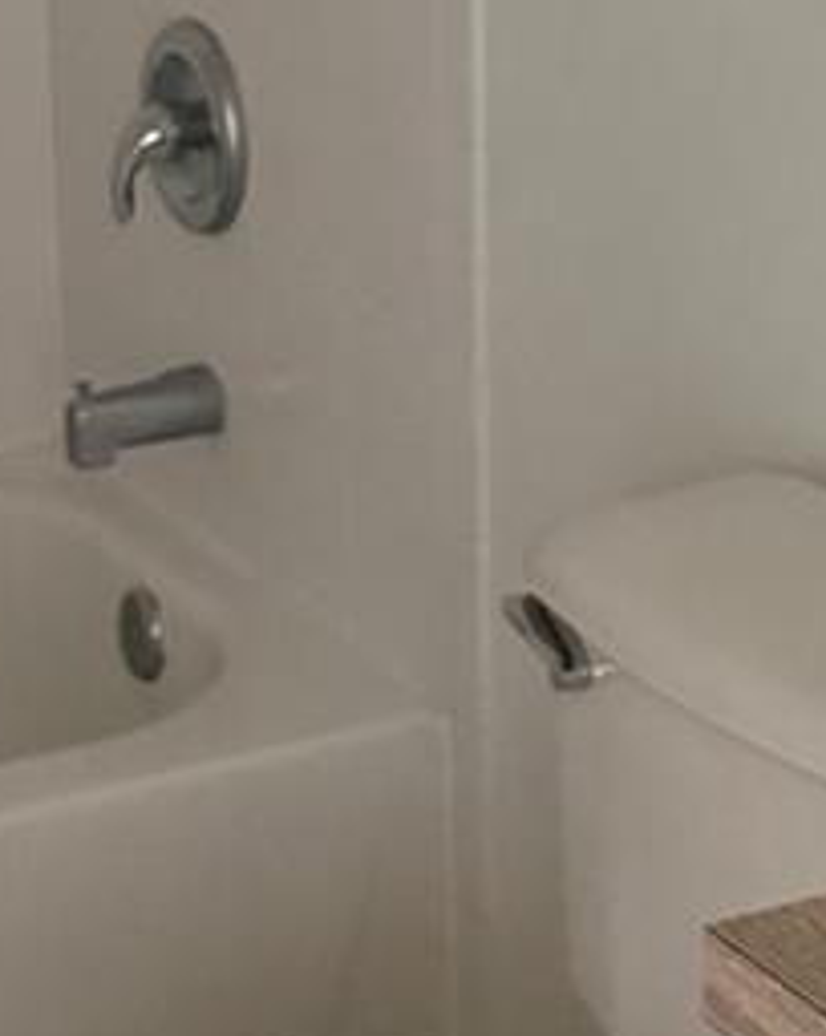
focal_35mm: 110
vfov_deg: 17.4
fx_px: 3369
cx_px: 271
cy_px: 255
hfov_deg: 14.0
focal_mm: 6.76
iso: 800
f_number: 1.78
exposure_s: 1/41
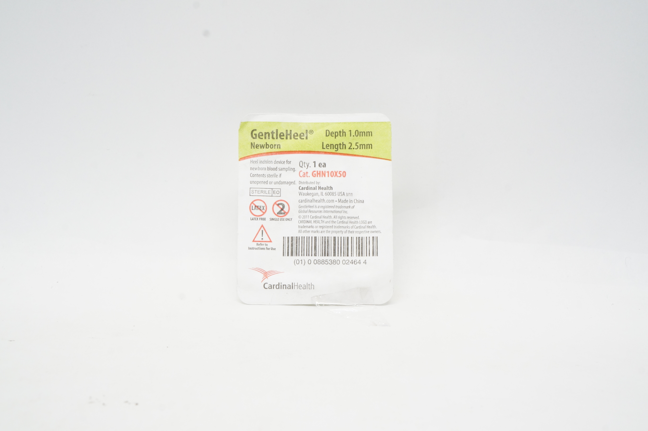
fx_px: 782
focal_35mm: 44
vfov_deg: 30.8
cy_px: 216
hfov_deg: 45.0
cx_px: 324
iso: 800
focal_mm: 29
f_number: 13
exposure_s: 1/15
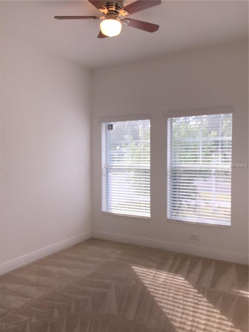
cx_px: 124
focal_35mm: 29
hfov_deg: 48.2
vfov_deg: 61.7
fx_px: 278
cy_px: 166
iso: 32
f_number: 2.2
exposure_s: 1/153
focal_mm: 4.15
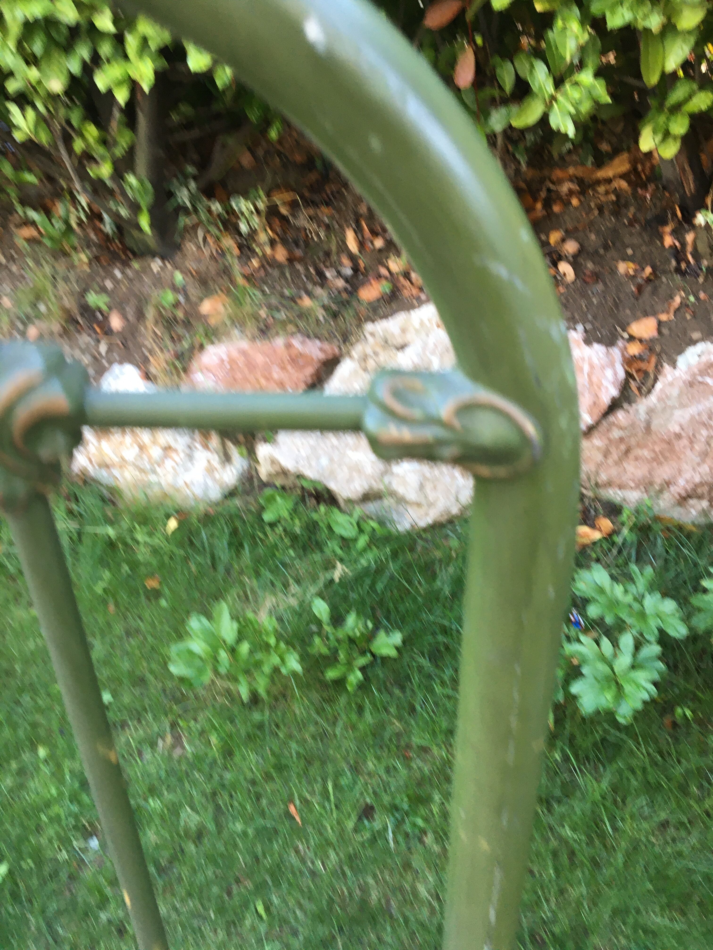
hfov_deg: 48.2
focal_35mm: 29
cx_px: 356
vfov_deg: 61.7
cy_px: 475
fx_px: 796
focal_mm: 4.15
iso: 32
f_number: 2.2
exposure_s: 1/33
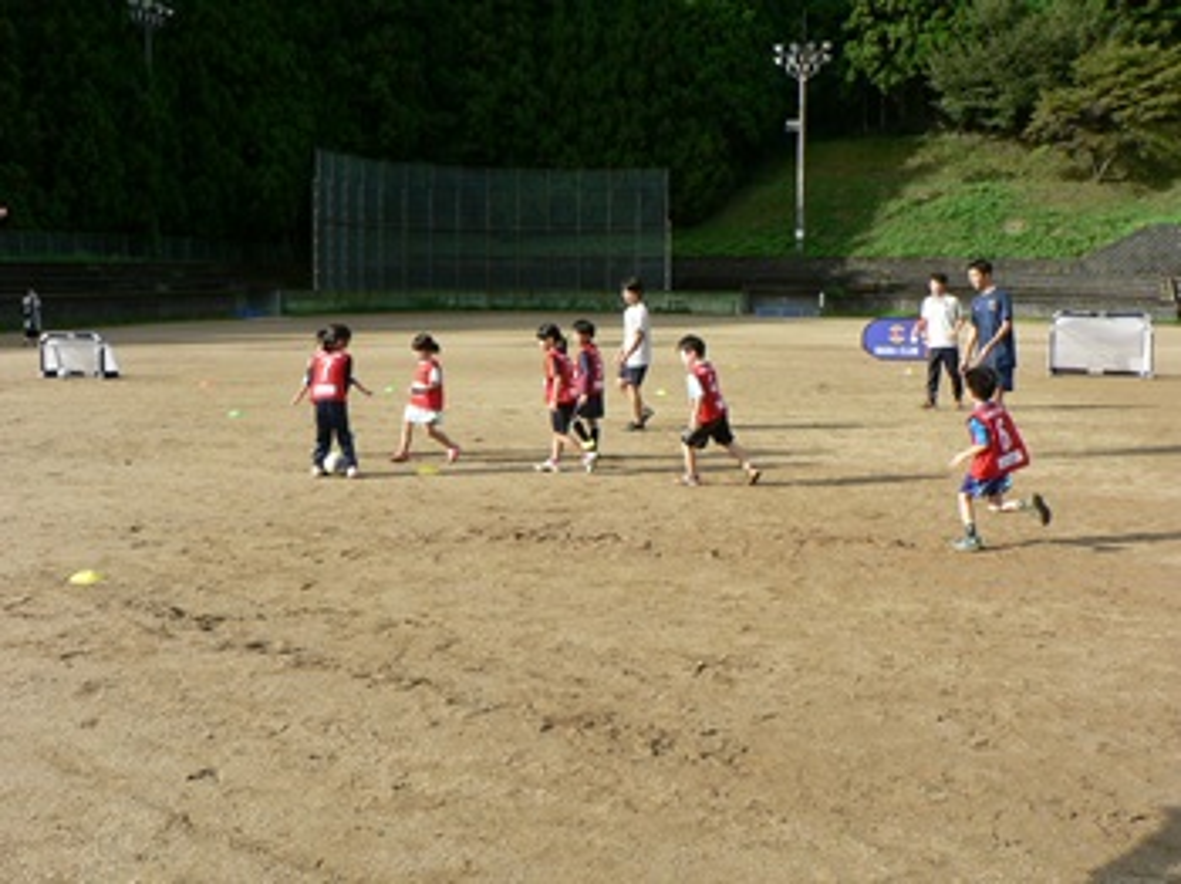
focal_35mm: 36
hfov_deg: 51.4
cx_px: 590
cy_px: 442
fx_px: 1227
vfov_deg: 39.6
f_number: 3.6
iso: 80
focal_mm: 6
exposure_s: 1/500
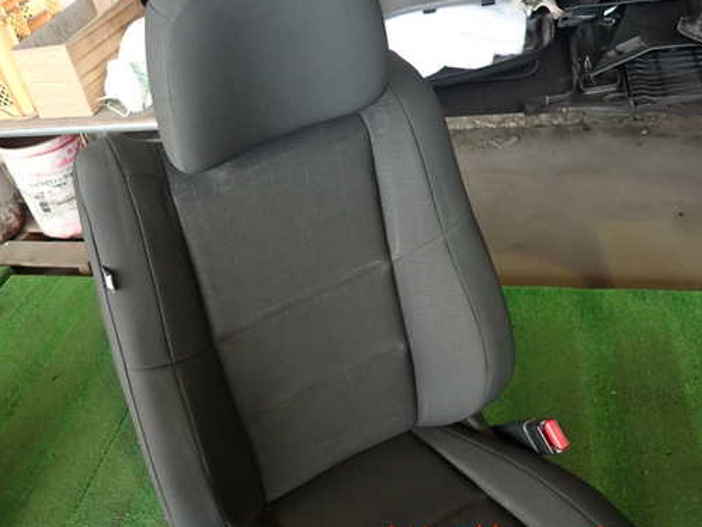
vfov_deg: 46.8
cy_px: 242
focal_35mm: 30
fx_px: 608
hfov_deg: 59.5
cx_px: 285
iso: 200
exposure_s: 1/50
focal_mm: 4.5
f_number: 2
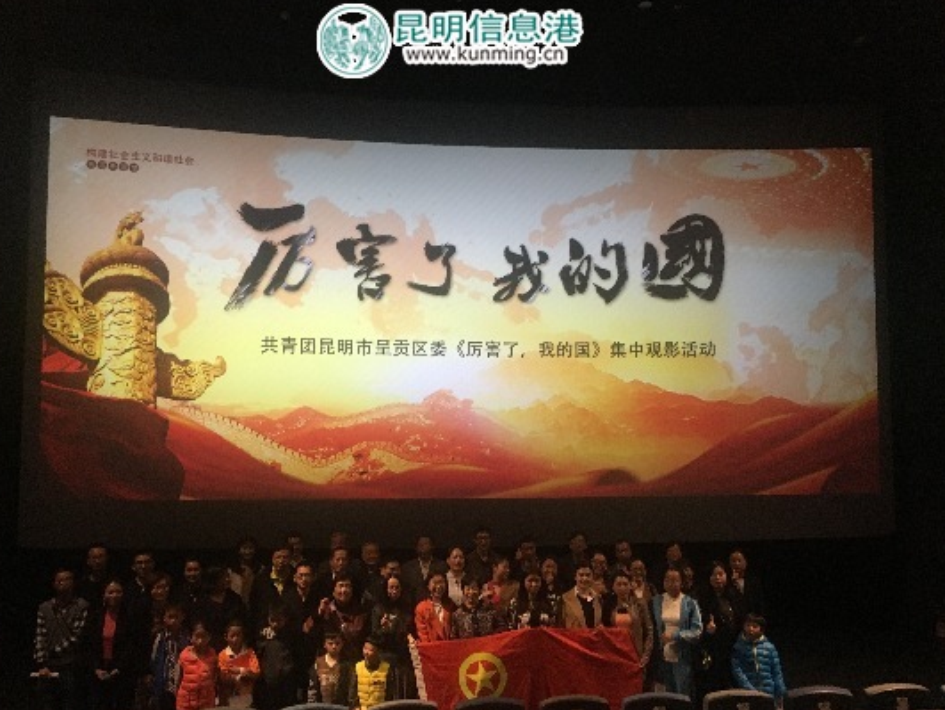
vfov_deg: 46.8
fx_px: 820
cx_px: 463
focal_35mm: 30
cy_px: 352
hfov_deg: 59.9
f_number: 2.2
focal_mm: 4.15
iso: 250
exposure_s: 1/33
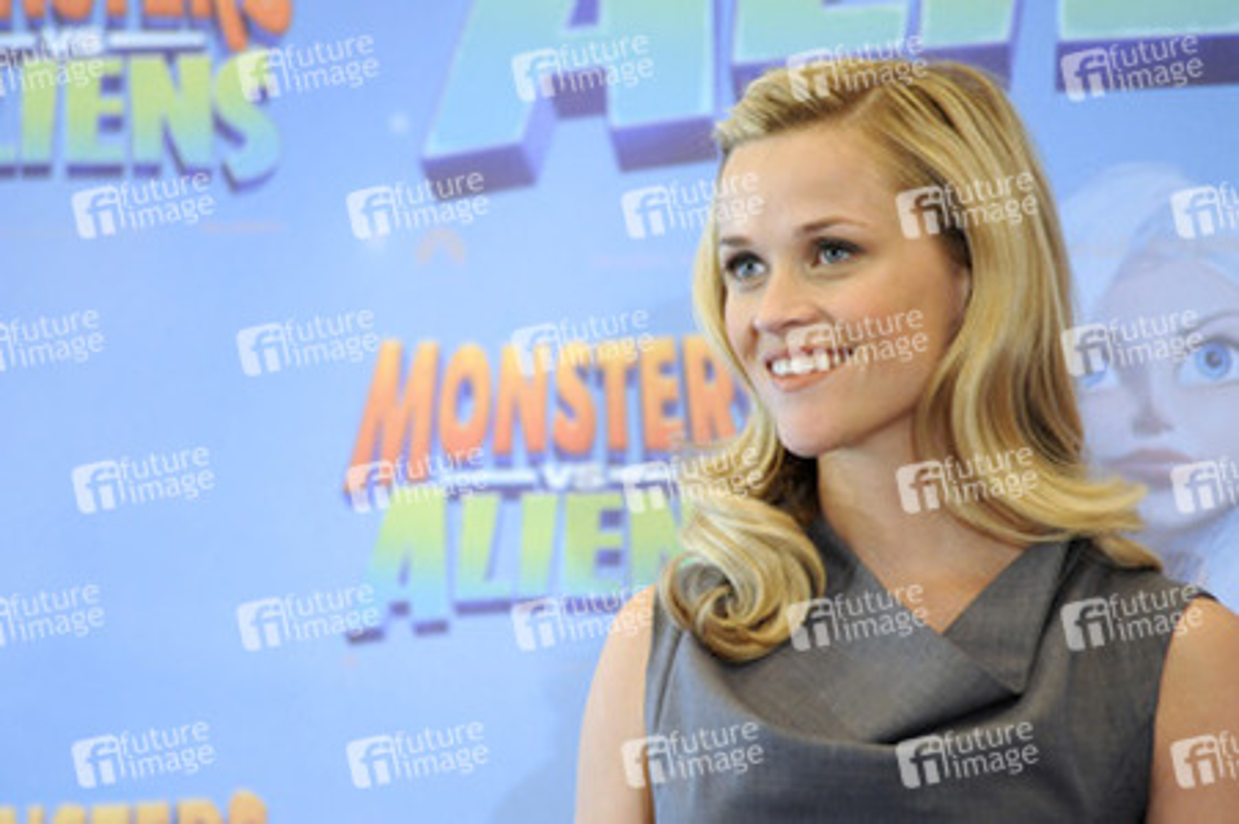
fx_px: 8254
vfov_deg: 5.7
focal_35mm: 240
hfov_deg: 8.6
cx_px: 620
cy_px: 412
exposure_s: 1/160
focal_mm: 240
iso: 4000
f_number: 5.6
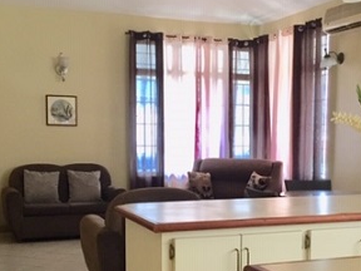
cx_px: 216
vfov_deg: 25.0
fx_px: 605
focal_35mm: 58
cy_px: 197
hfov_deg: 33.1
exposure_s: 1/30
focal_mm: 4.15
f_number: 2.2
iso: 50
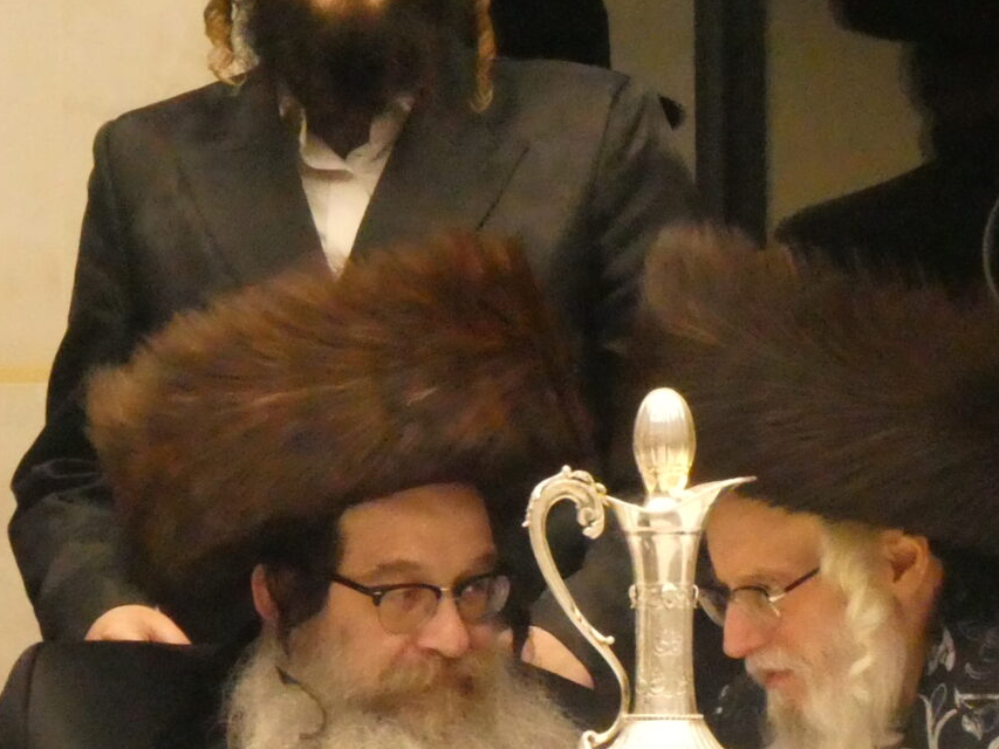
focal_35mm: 516
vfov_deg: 2.9
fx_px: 14894
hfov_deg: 3.8
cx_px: 475
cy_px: 600
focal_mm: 30.9
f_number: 5.6
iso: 1600
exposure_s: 1/80
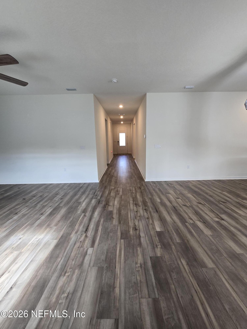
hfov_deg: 89.9
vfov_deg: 106.2
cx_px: 124
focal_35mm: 13
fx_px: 124
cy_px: 164
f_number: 2.2
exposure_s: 1/60
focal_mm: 2.2
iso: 100
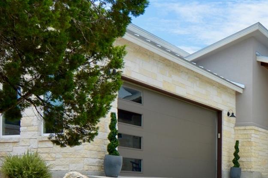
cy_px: 191
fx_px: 439
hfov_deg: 30.4
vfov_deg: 21.8
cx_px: 295
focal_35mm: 59
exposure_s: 1/250
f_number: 8
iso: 100
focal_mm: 12
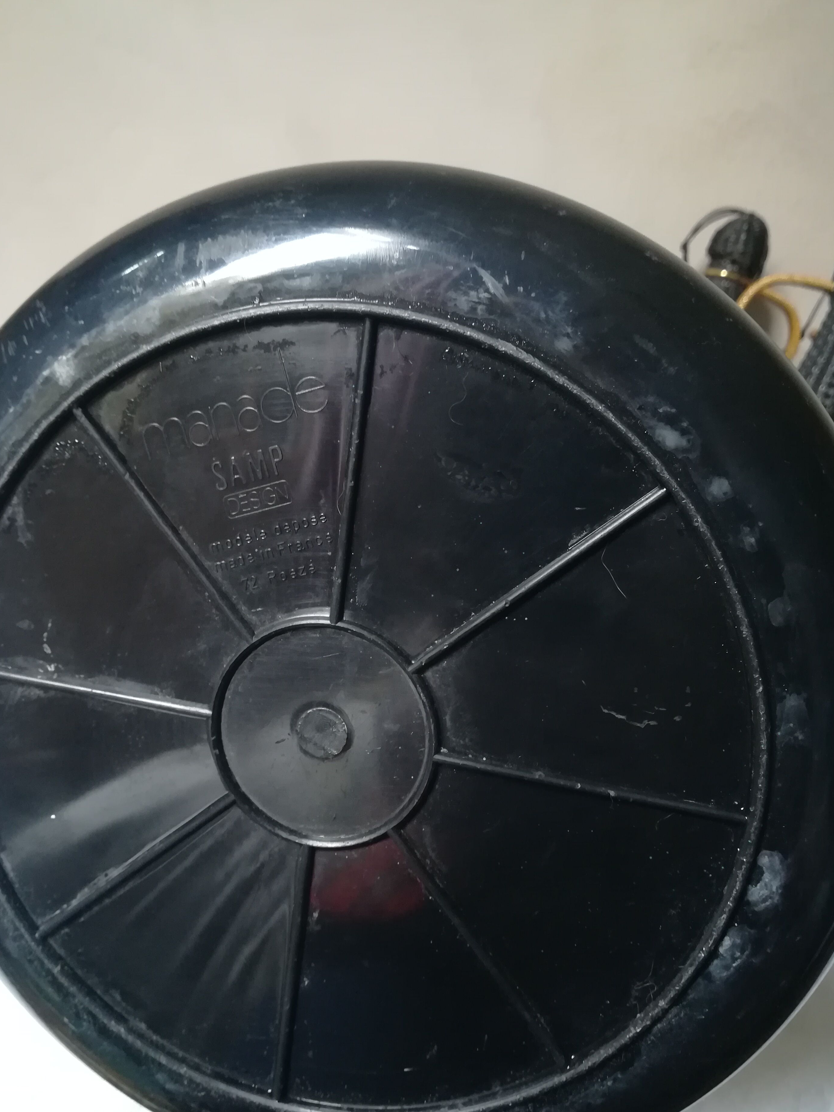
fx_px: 900
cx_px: 388
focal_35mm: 28
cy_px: 569
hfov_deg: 49.7
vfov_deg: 63.4
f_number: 2.2
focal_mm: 3.83
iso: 400
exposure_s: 1/33.3
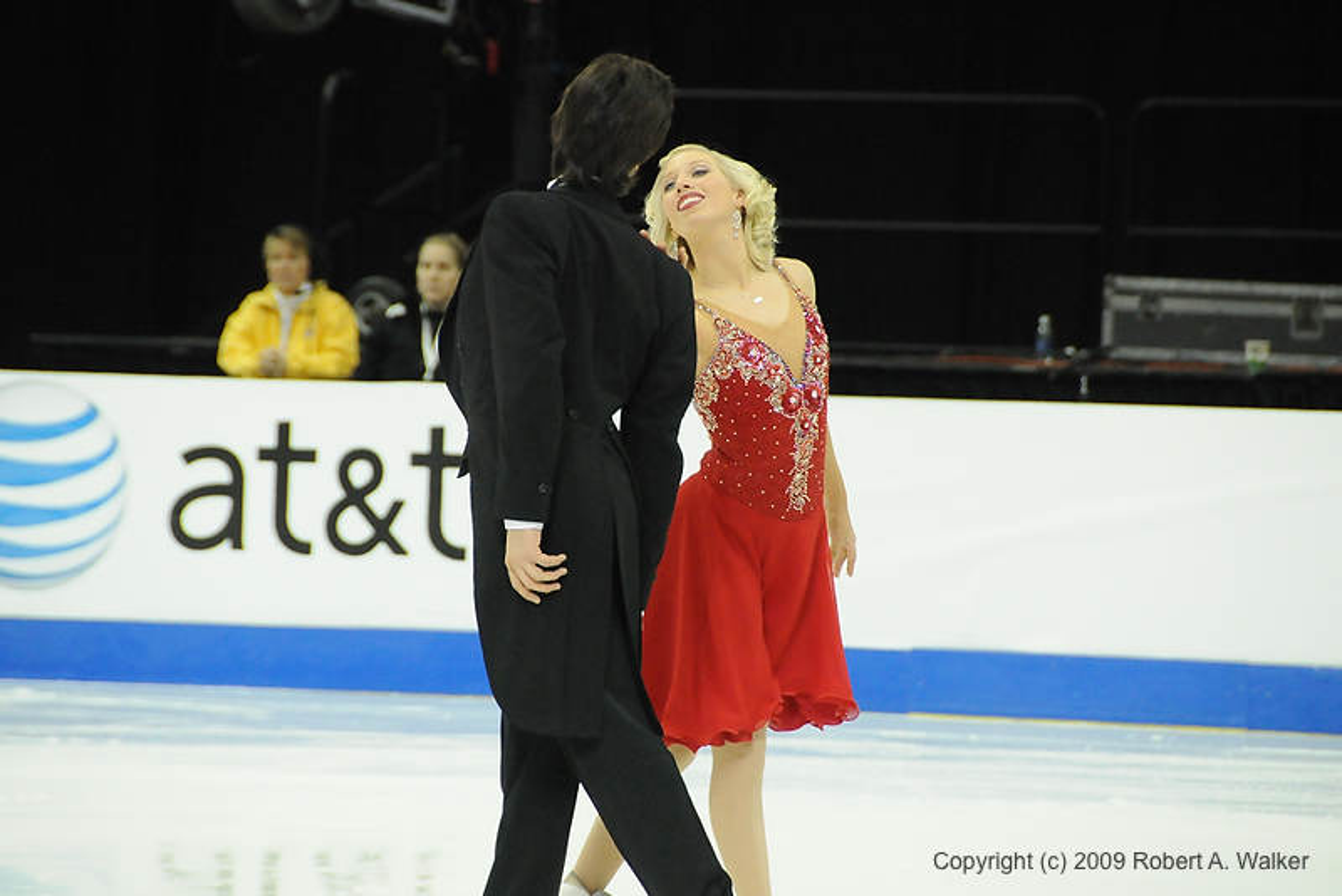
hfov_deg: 6.9
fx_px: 11187
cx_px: 671
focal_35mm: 300
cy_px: 448
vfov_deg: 4.6
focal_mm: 200
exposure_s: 1/500
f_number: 5.6
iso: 3200
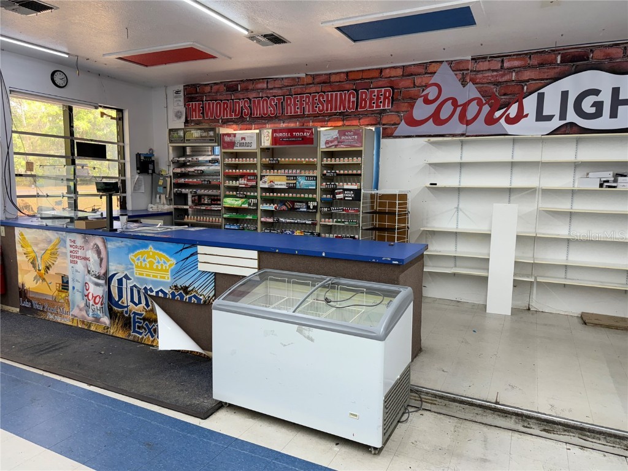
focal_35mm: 24
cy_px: 236
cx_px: 314
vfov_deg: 56.8
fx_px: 435
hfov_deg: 71.6
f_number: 1.78
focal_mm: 6.76
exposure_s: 1/120
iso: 125
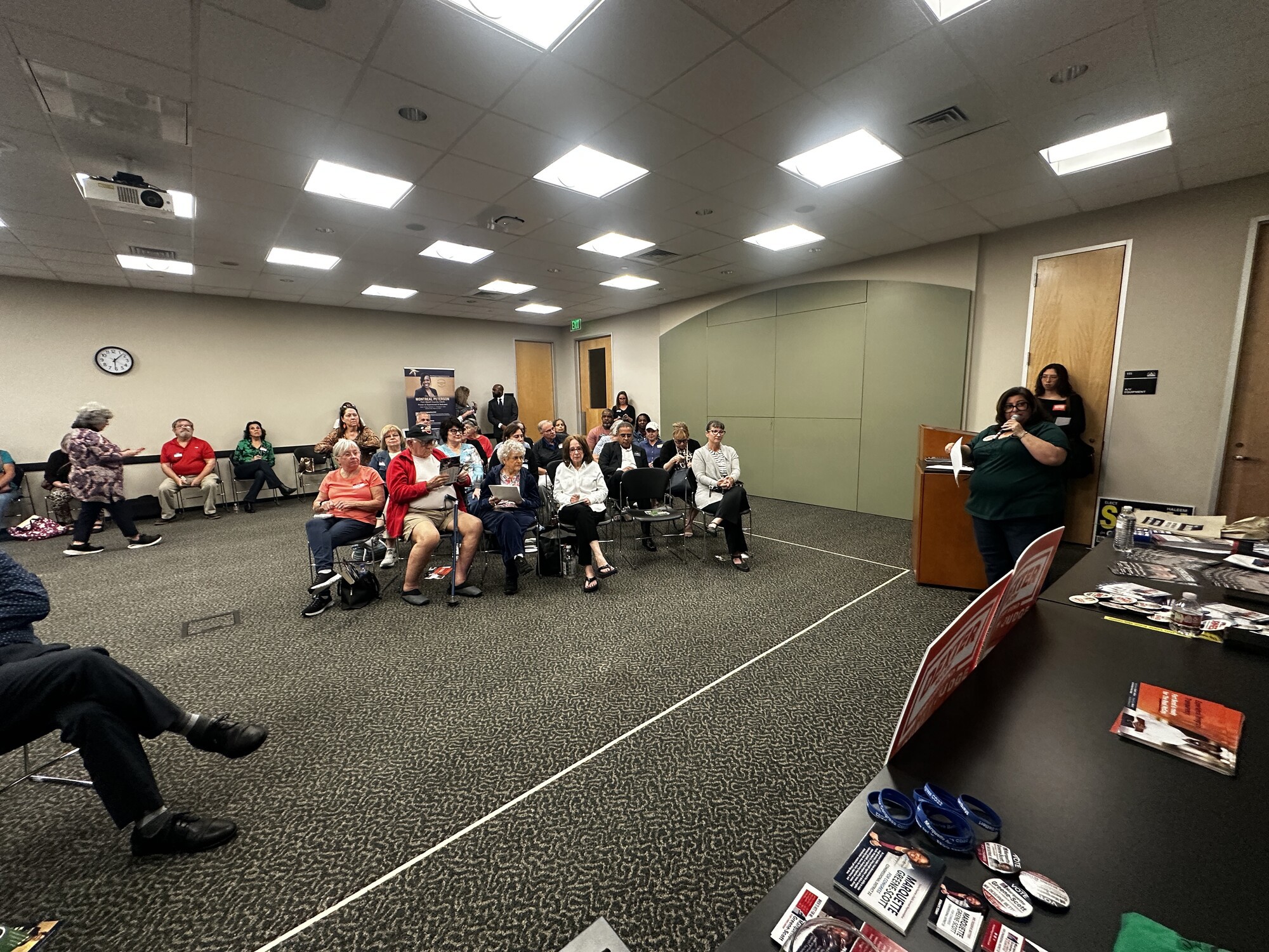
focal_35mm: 14
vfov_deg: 85.7
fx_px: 513
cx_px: 634
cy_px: 476
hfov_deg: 102.1
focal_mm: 2.22
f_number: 2.2
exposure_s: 1/60
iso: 250
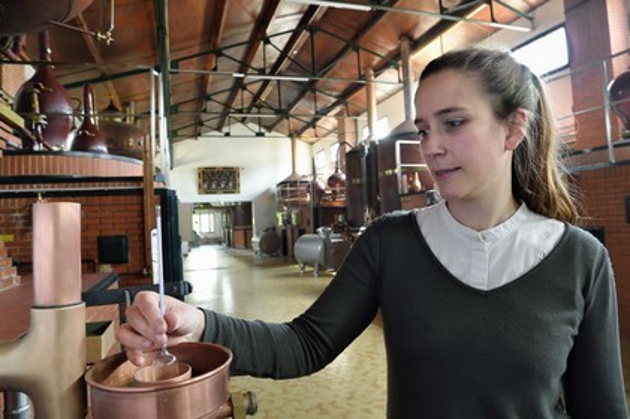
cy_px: 210
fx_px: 420
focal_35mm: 24
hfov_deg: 73.8
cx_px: 315
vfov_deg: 53.1
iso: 1600
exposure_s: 1/30
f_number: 8
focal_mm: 24
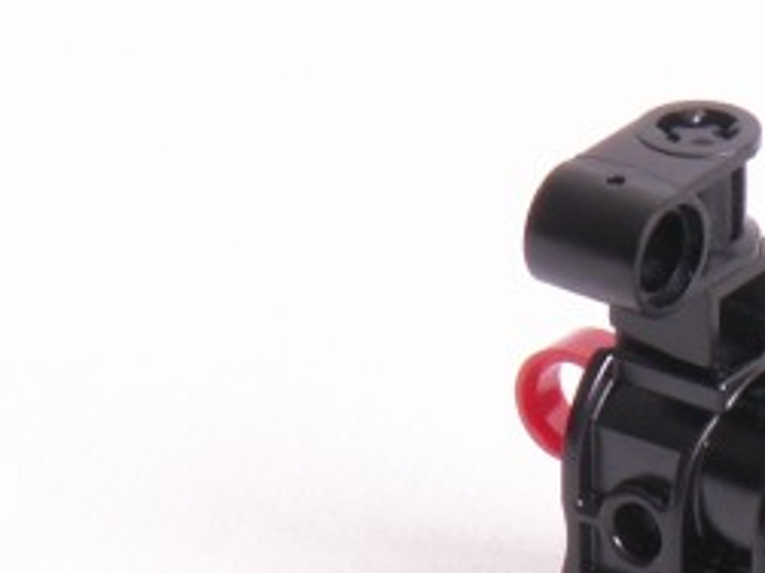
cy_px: 646
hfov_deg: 4.4
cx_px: 1189
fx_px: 10006
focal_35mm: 453
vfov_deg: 3.3
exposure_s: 1
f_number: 8
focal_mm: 23.15
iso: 50
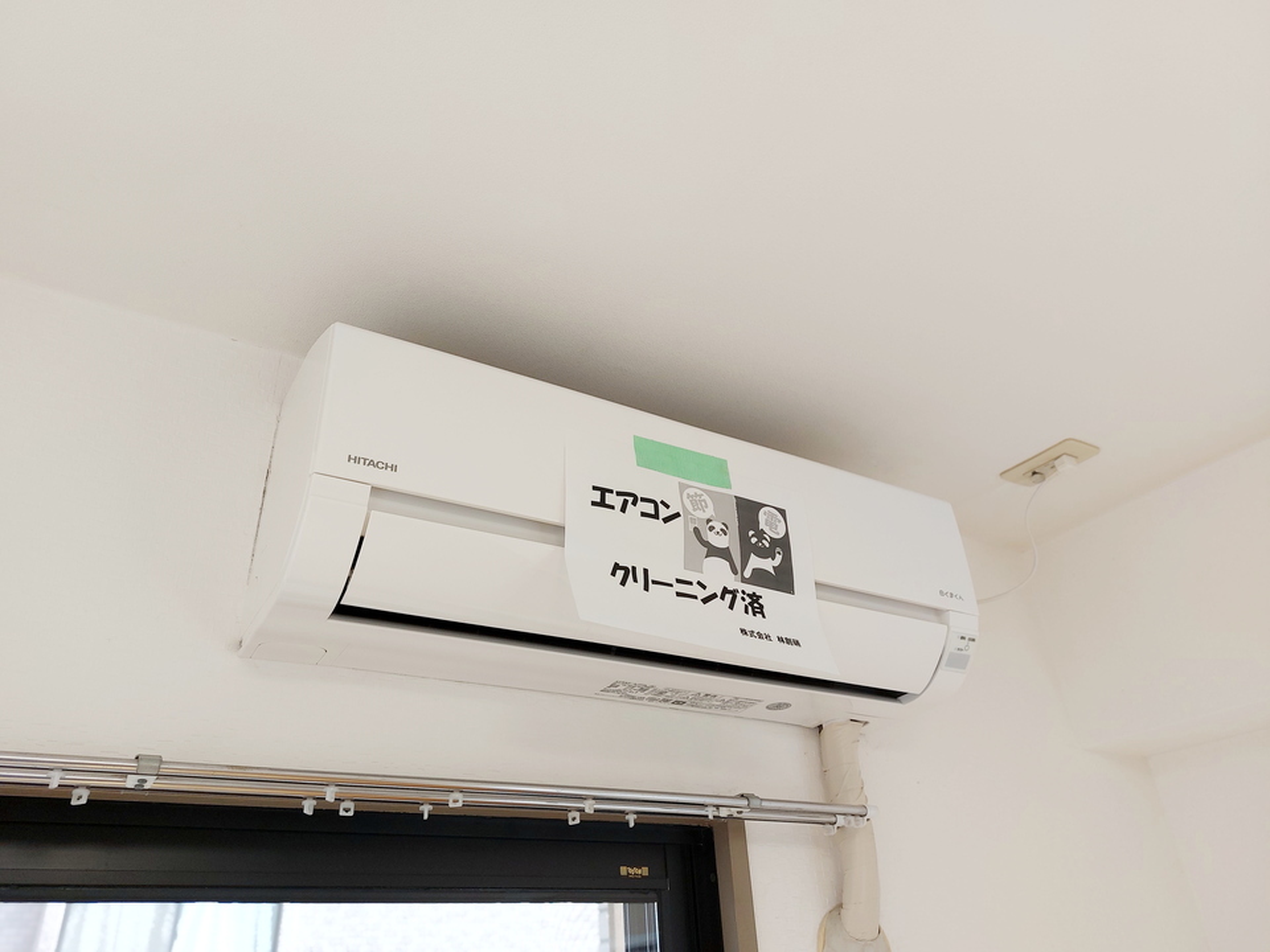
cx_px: 635
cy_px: 476
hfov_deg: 71.6
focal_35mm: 24
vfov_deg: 56.8
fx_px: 881
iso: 32
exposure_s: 1/60
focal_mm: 5.23
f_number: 1.8
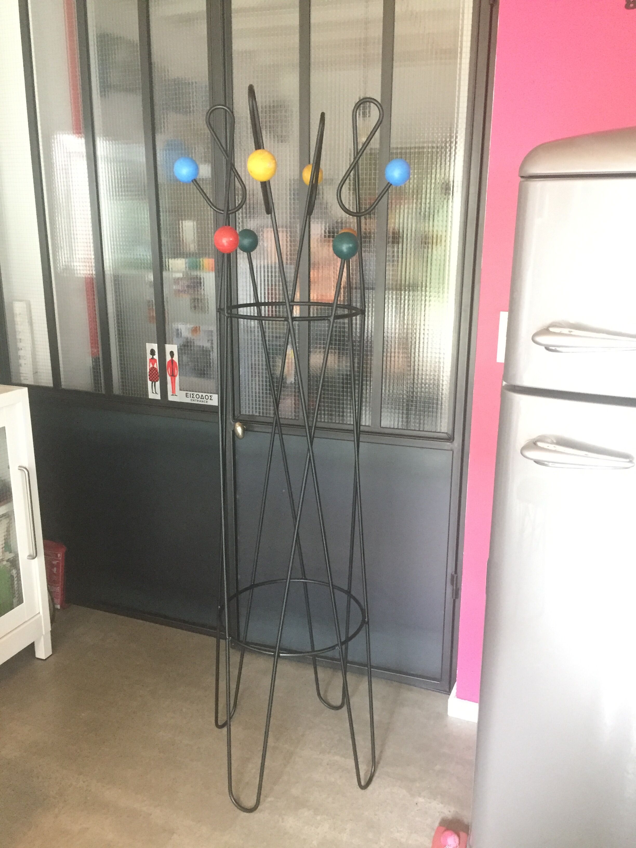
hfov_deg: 48.2
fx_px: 710
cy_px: 424
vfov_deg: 61.7
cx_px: 318
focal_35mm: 29
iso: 400
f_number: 2.2
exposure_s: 1/17
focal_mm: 4.15
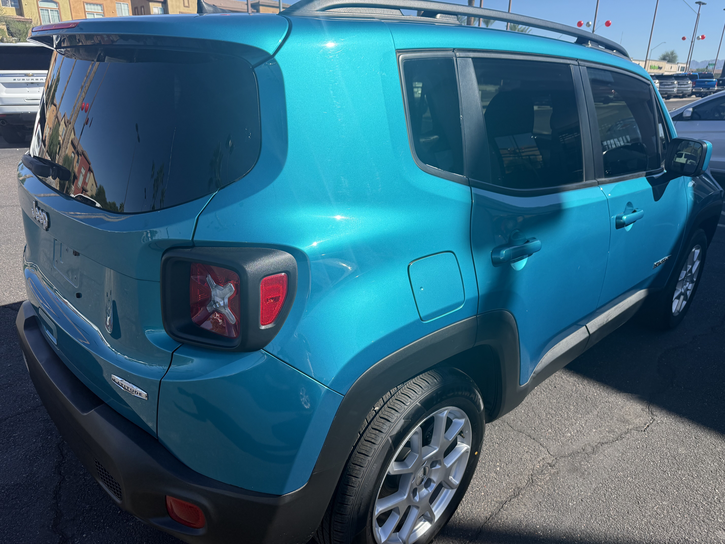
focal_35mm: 24
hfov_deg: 71.6
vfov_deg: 56.8
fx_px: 503
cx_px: 362
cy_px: 272
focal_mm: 6.76
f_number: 1.78
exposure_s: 1/4405
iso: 100
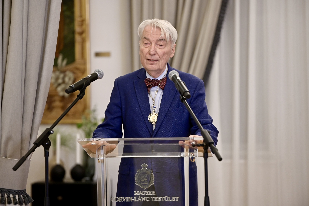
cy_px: 103
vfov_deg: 8.3
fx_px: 1416
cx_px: 154
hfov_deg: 12.5
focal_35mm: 165
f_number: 2.8
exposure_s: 1/400
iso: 3200
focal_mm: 165
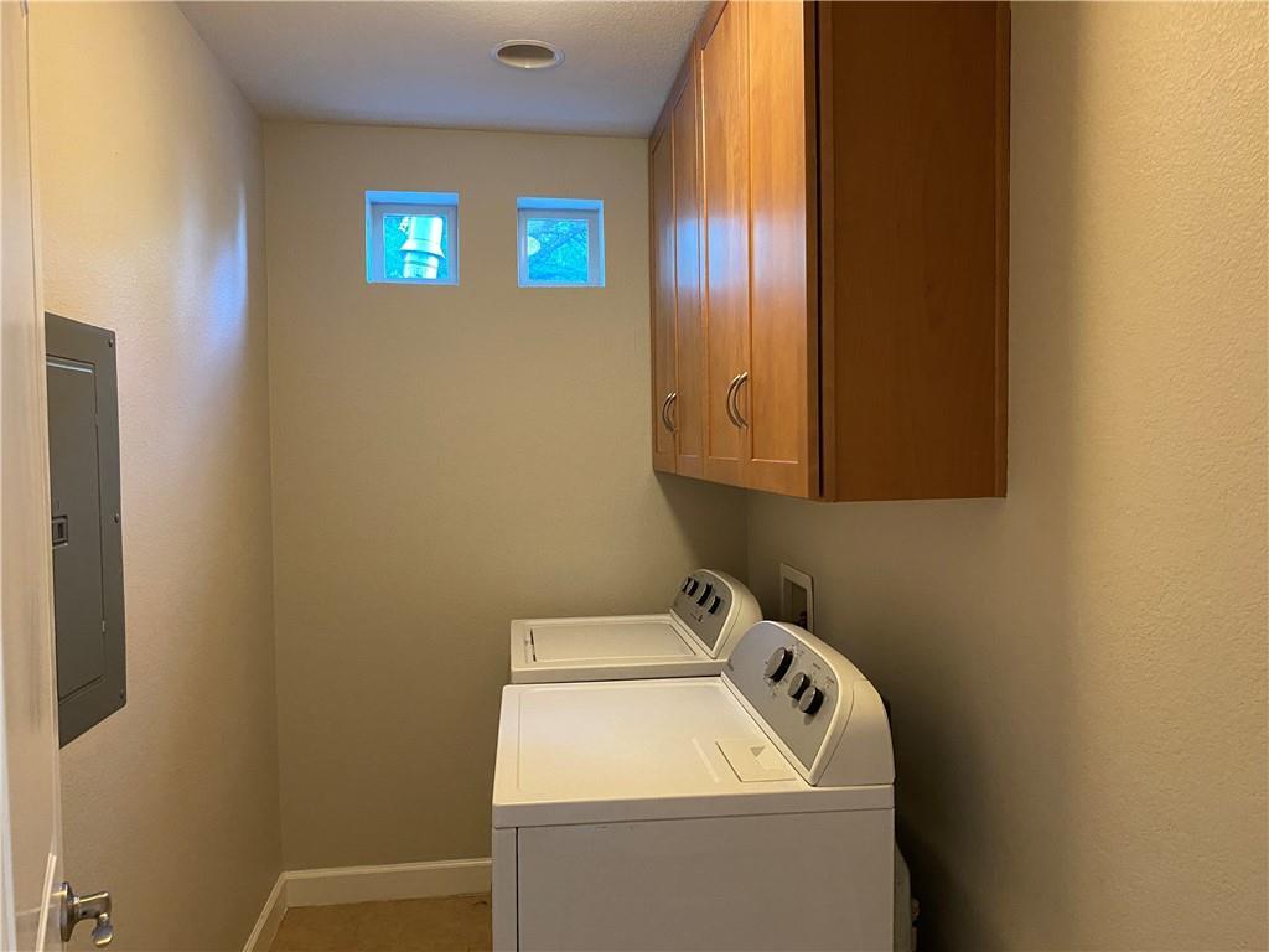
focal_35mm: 26
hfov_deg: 67.3
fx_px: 953
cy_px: 476
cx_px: 634
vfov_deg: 53.1
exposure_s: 1/60
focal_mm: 4.25
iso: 400
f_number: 1.8
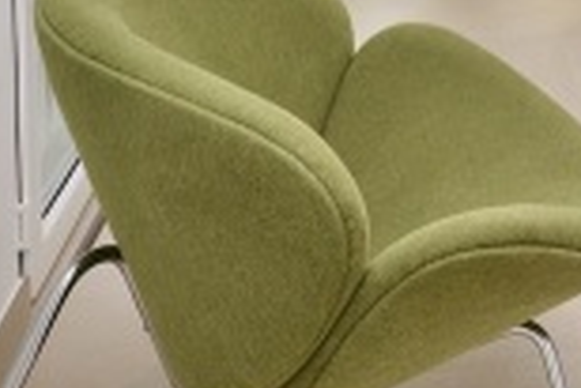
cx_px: 728
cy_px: -207
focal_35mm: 50
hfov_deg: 31.7
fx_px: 808
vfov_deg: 22.0
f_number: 5
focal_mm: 10
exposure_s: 1/100
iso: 100
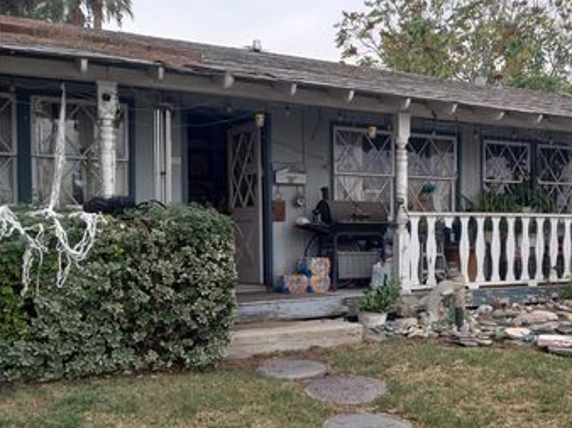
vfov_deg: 35.8
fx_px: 660
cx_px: 421
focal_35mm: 40
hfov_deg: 45.4
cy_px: 258
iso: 40
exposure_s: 1/192
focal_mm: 3.94
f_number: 1.8
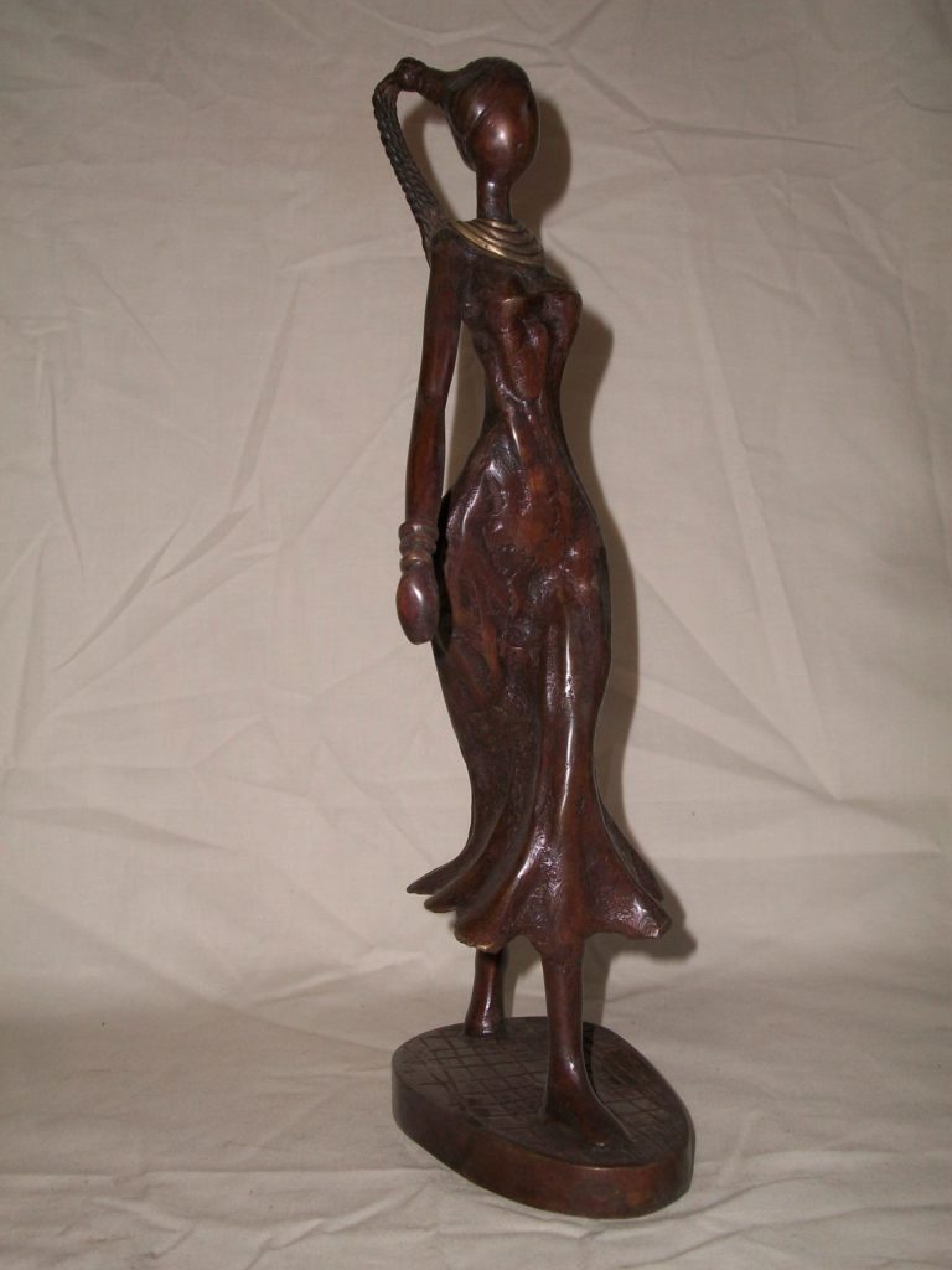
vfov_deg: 46.8
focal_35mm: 40
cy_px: 635
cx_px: 476
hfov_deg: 36.0
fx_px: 1467
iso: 80
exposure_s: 1/40
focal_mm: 7.1
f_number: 3.2
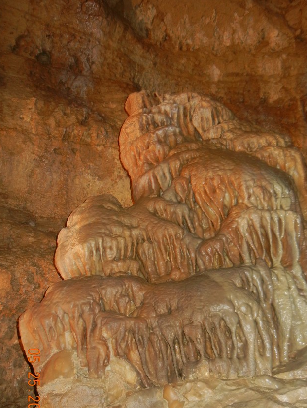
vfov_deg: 49.7
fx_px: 437
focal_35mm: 37
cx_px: 184
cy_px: 251
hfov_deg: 38.5
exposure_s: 1/30
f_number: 3.5
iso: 204
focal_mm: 5.4
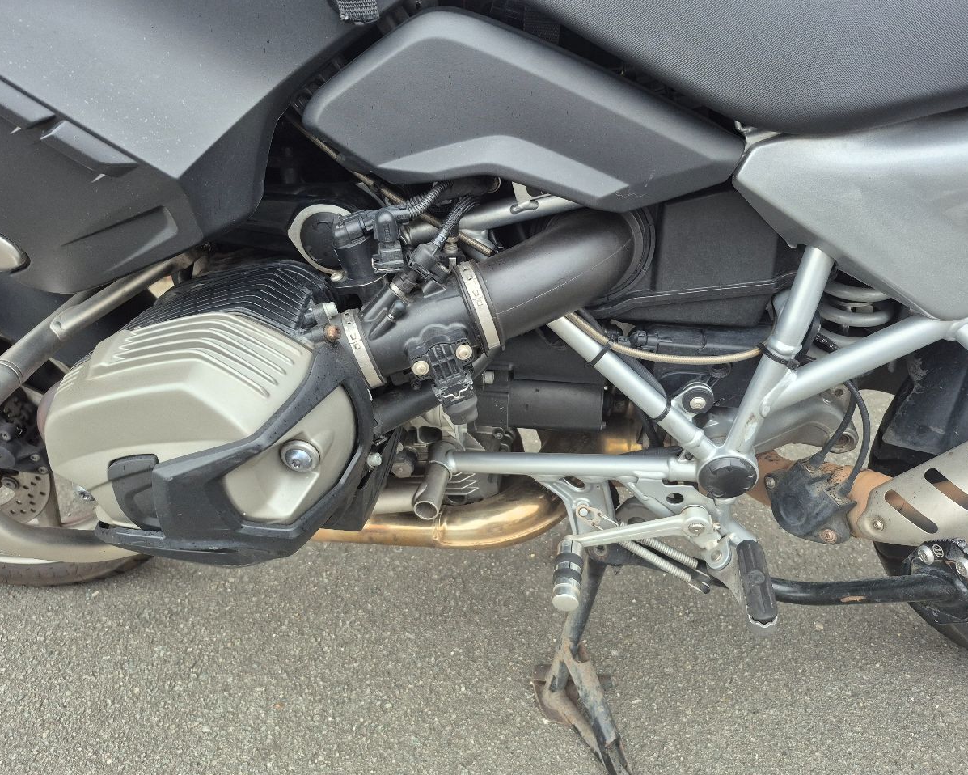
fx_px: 688
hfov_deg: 70.3
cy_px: 388
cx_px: 474
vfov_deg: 58.8
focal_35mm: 24
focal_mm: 5.4
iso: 250
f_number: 1.8
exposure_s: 1/100
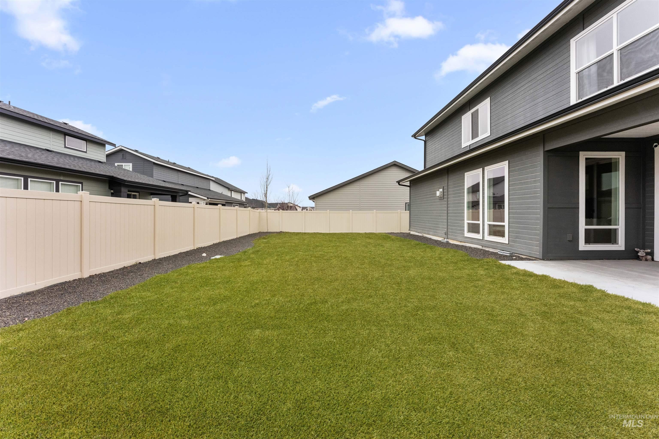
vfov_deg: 81.2
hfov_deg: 104.3
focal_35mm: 14
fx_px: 256
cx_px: 330
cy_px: 220
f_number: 9
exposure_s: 1/160
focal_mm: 14
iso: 1000
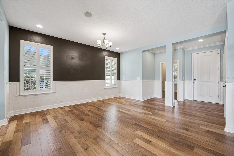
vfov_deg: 77.3
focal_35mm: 15
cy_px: 78
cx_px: 117
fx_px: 97
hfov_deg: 100.4
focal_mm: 15
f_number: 9
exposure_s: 1/15
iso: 200
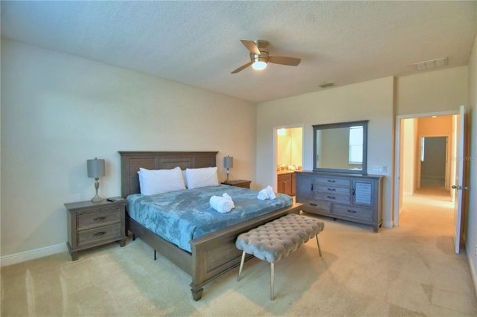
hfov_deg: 100.4
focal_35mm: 15
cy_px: 158
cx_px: 238
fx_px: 199
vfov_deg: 77.2
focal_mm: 10
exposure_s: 1/30
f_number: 4.5
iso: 450
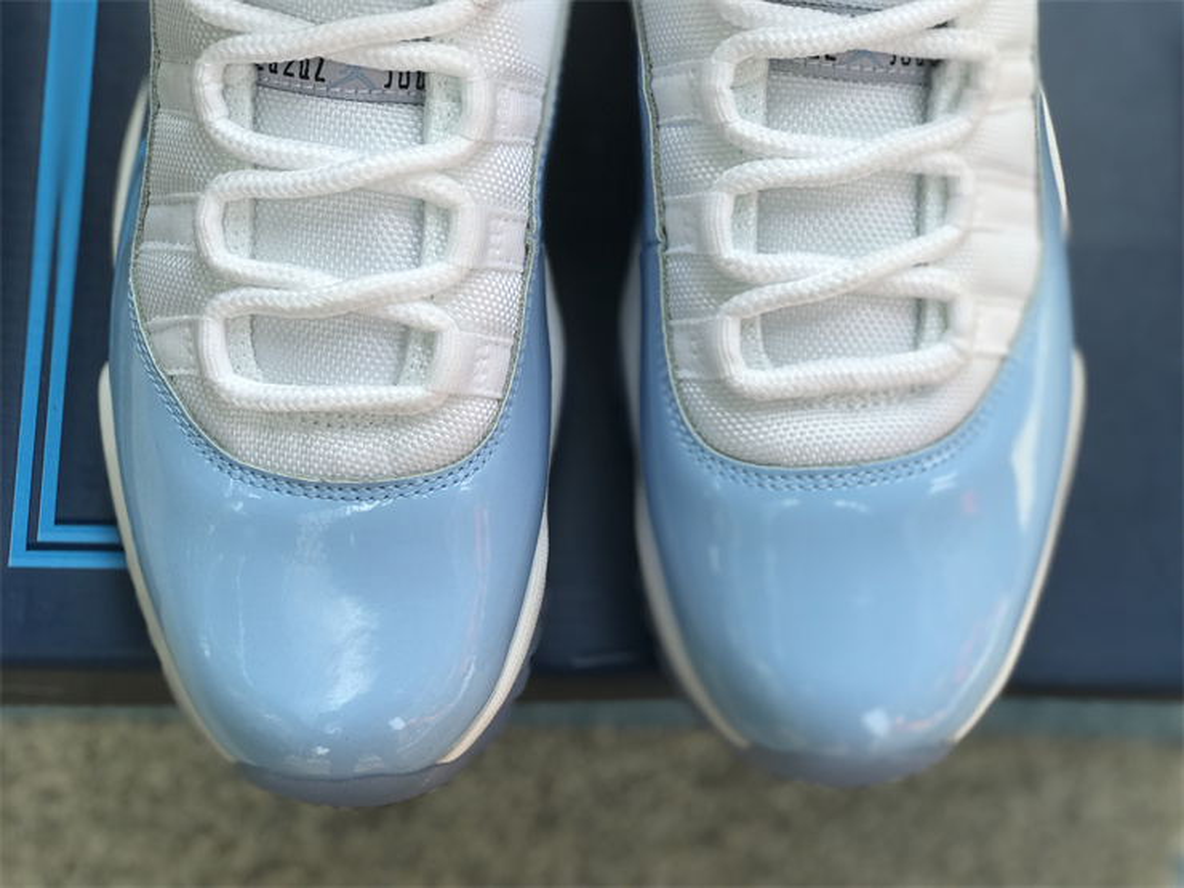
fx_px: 1950
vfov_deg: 25.7
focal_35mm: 57
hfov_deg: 33.8
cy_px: 444
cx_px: 592
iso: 20
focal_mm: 6.6
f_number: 2.8
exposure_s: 1/170
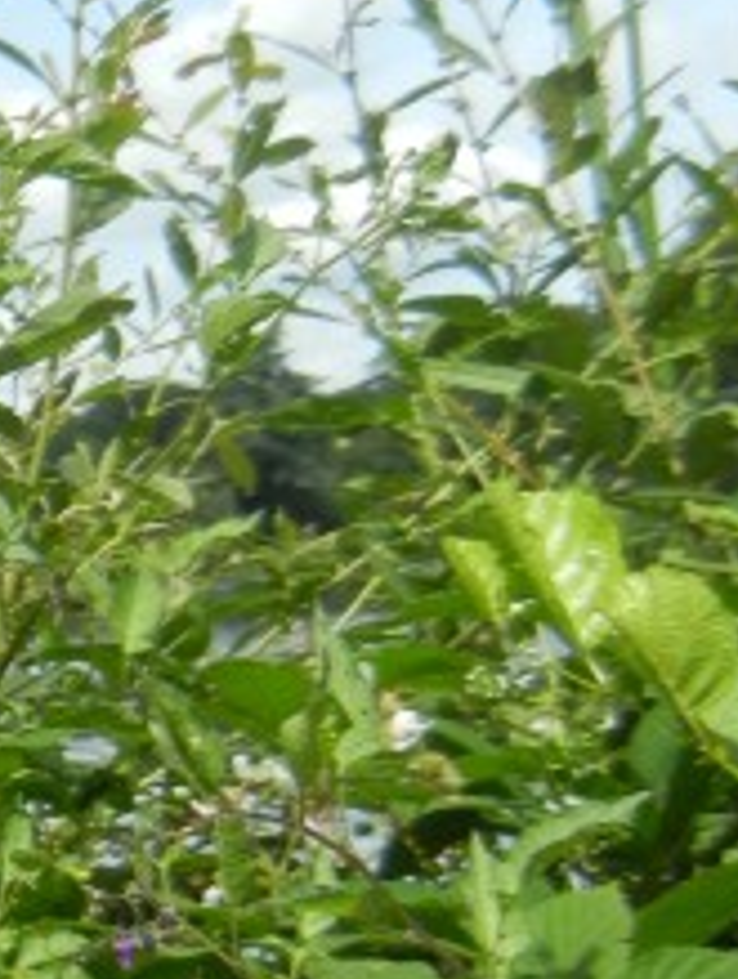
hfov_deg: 13.0
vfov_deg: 18.6
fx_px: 2976
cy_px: 648
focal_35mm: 105
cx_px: -528
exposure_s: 1/263
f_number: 7
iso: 160
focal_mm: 5.4
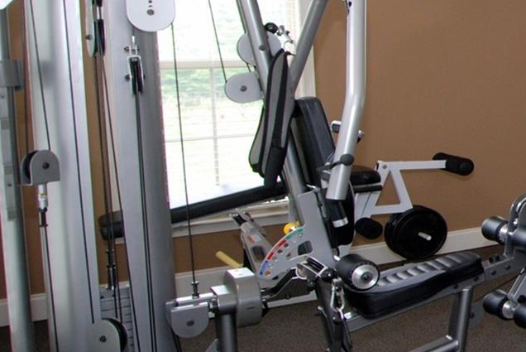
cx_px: 828
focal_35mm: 58
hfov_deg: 24.7
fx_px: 848
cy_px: 99
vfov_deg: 23.2
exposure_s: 1/100
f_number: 5.6
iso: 400
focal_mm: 12
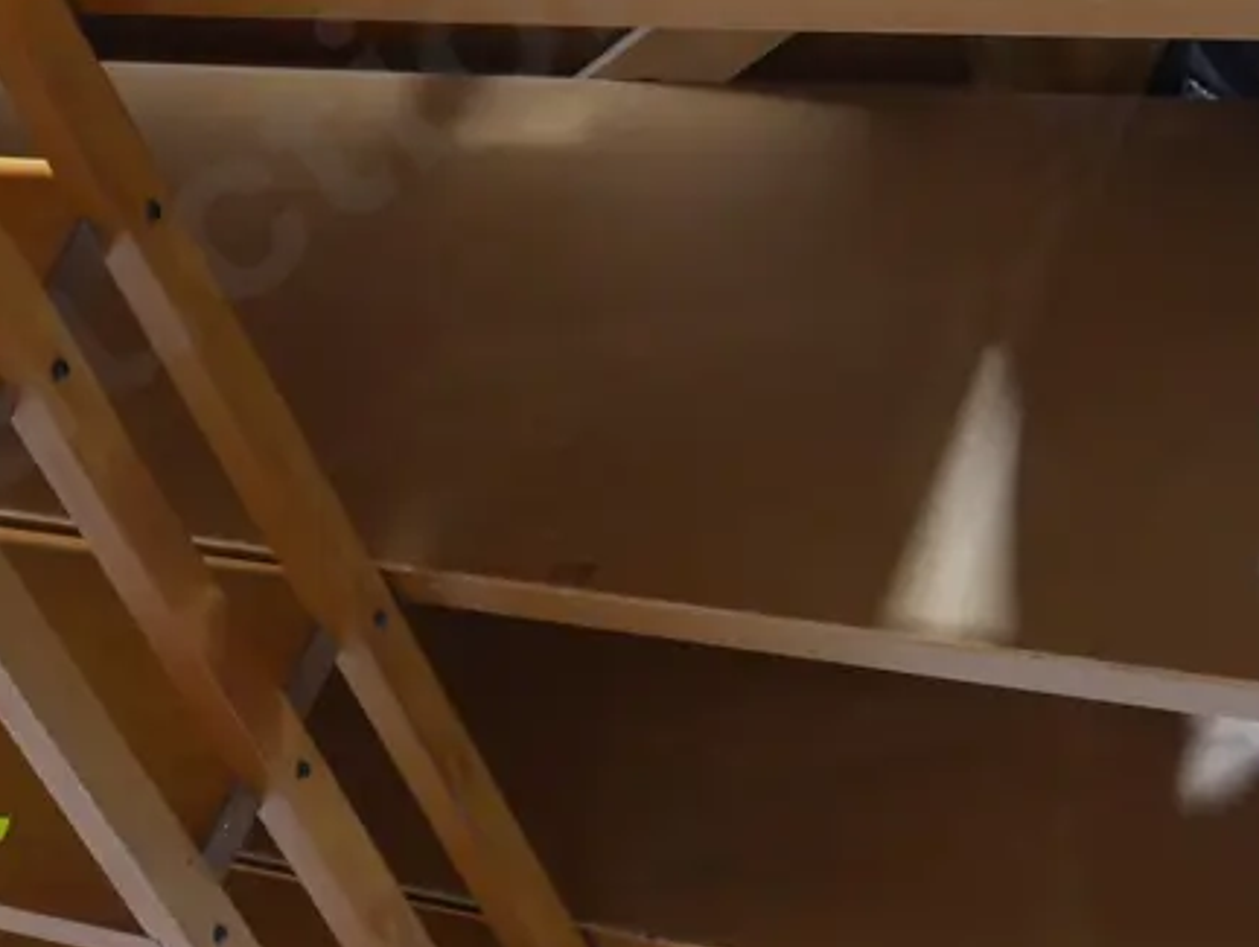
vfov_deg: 16.4
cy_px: 302
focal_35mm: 90
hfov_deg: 21.3
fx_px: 3277
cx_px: 137
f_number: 4.1
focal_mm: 19
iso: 1000
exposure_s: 1/60
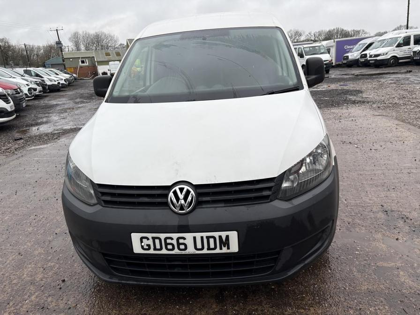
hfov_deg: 67.3
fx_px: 315
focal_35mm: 26
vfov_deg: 53.1
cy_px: 158
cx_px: 210
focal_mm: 5.96
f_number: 1.6
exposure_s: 1/552
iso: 50
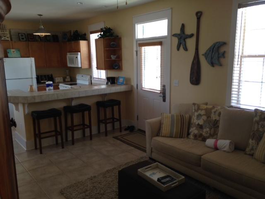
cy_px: 100
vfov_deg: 42.9
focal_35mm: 33
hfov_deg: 55.4
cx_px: 132
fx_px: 253
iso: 50
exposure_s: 1/40
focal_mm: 4.12
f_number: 2.4
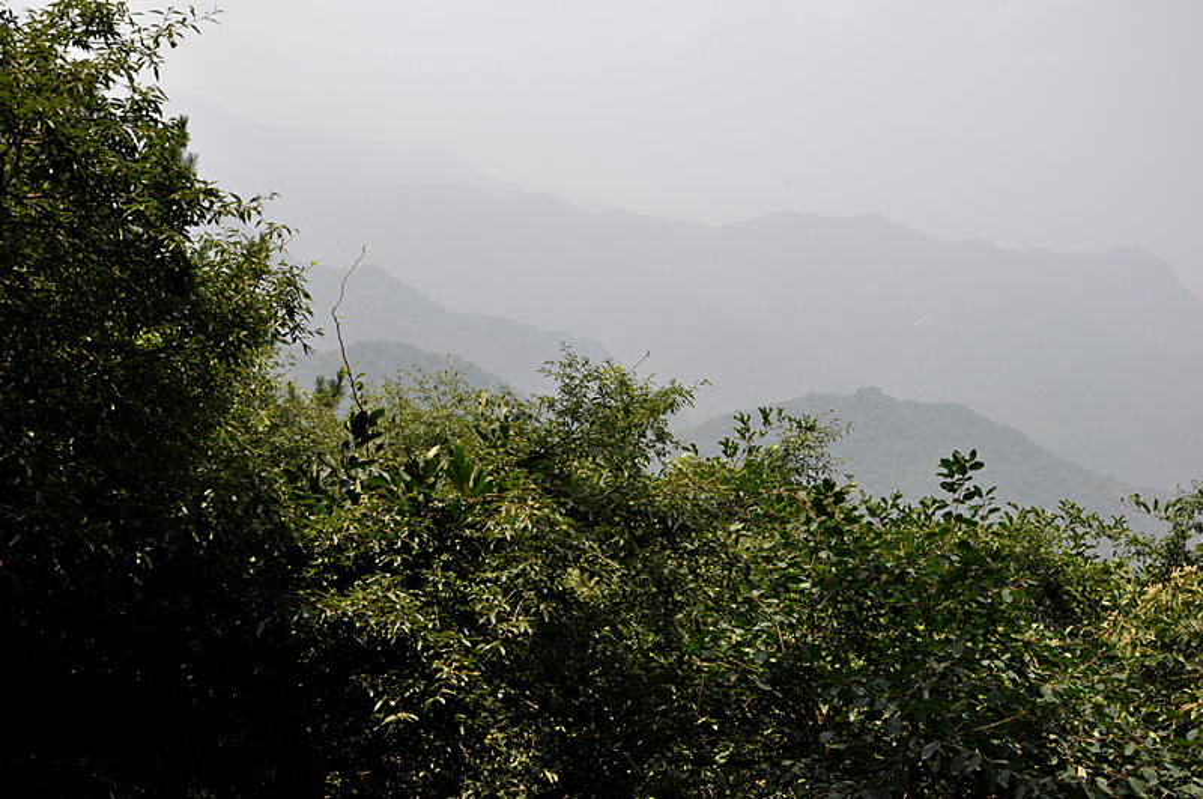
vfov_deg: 29.8
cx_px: 602
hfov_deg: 43.7
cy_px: 400
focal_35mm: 45
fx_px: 1502
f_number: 8
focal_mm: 30
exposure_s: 1/250
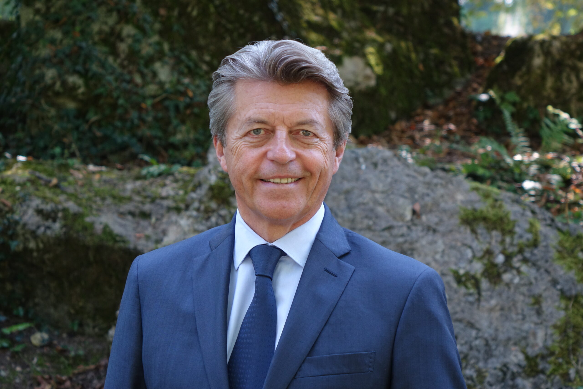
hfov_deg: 14.8
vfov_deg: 9.9
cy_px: 194
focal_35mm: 139
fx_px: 2251
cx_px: 292
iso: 400
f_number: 3.5
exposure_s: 1/200
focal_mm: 51
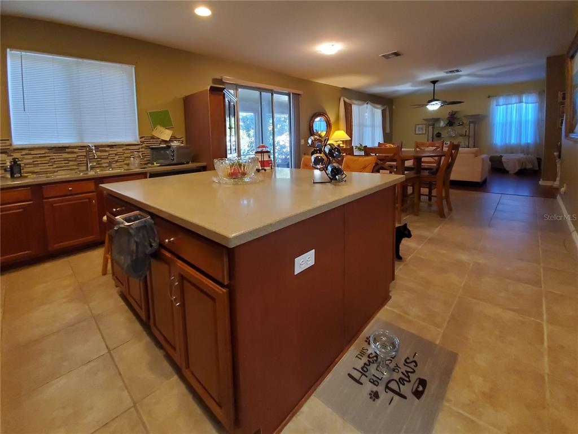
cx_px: 289
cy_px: 217
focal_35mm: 13
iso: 500
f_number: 2.2
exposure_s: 1/29
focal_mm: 1.8
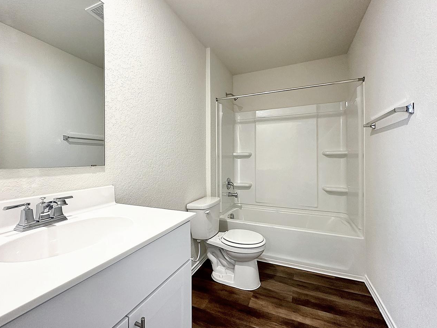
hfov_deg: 94.3
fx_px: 202
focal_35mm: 16
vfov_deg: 78.0
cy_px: 152
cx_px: 204
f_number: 2.2
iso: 160
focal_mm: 2.2
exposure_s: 1/60
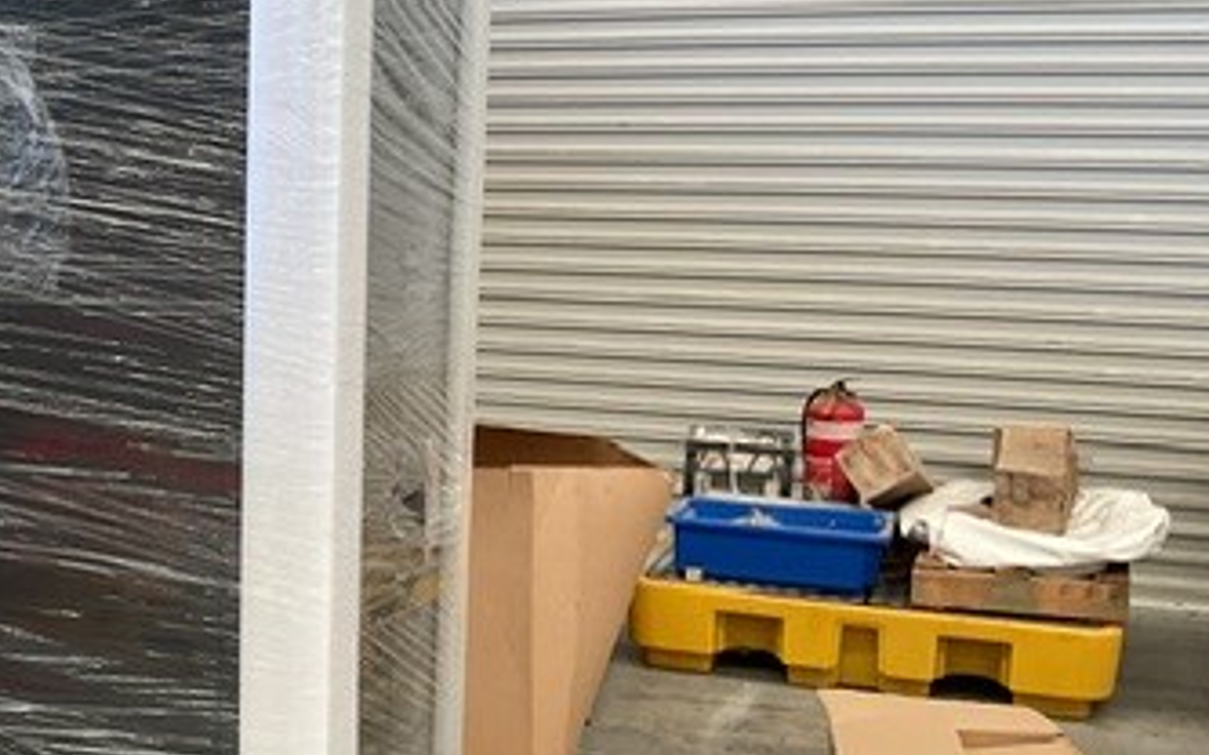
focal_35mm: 59
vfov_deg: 22.0
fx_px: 1944
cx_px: 142
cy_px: 446
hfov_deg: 32.9
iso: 64
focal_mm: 3
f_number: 1.8
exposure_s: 1/120
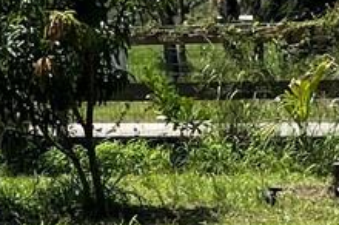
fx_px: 1852
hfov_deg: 10.4
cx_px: 3
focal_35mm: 197
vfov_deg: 6.9
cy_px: 285
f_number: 1.6
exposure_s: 1/3125
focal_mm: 4.2
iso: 32
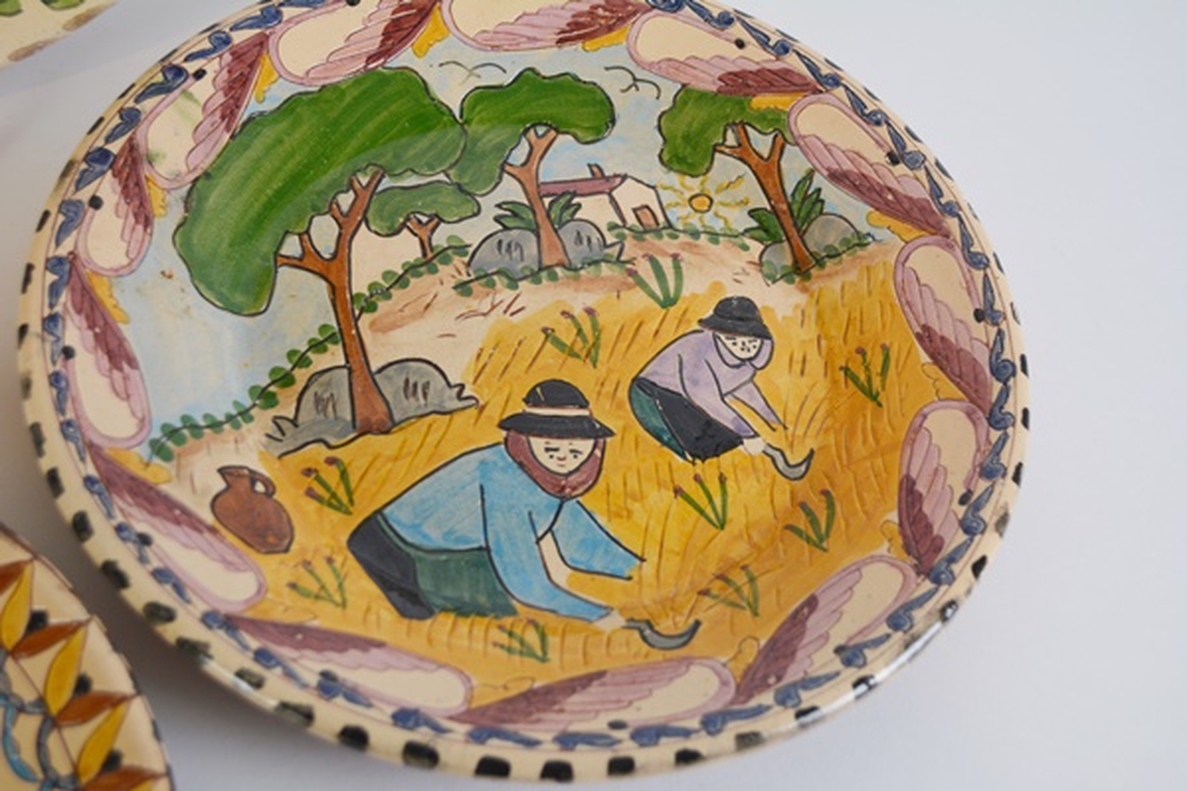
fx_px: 1583
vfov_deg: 28.1
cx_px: 594
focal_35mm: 48
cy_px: 396
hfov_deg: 41.1
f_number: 5.6
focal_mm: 32
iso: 400
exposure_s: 1/125
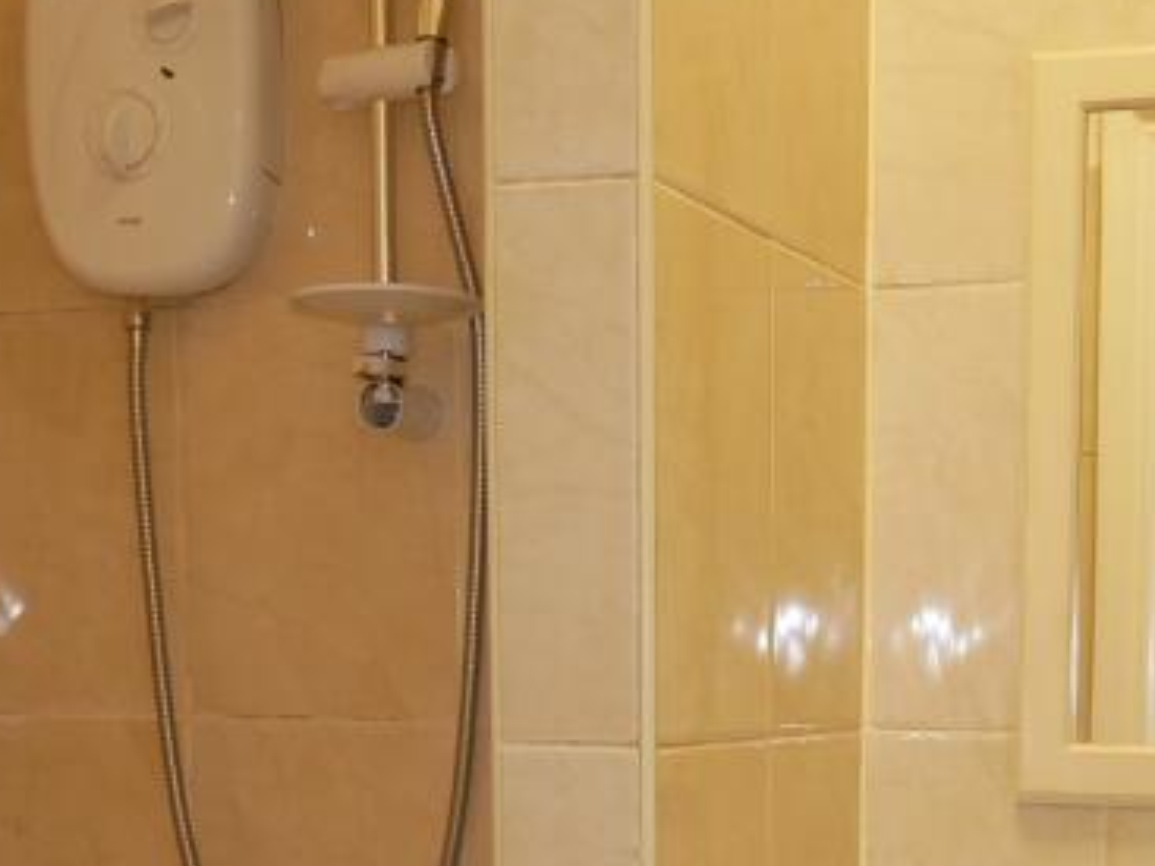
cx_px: 906
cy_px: 1068
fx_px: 2235
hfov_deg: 28.4
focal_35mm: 67
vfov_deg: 20.4
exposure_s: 1/50
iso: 400
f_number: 3.5
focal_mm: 12
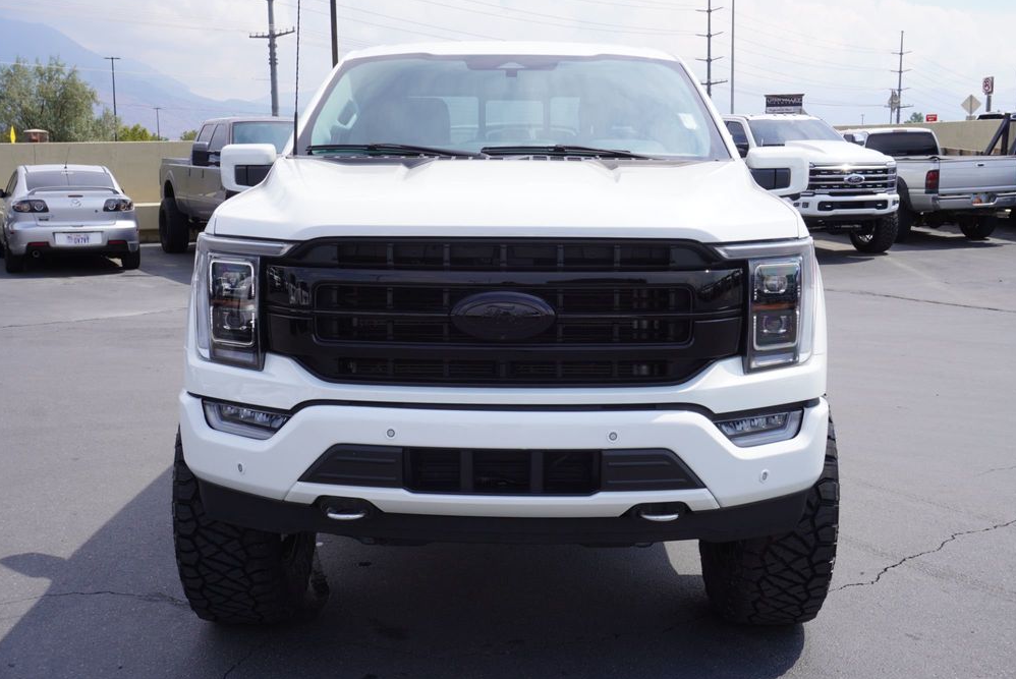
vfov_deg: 33.5
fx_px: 1130
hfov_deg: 48.4
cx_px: 516
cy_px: 338
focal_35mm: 40
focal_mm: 26
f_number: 10
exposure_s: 1/125
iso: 100
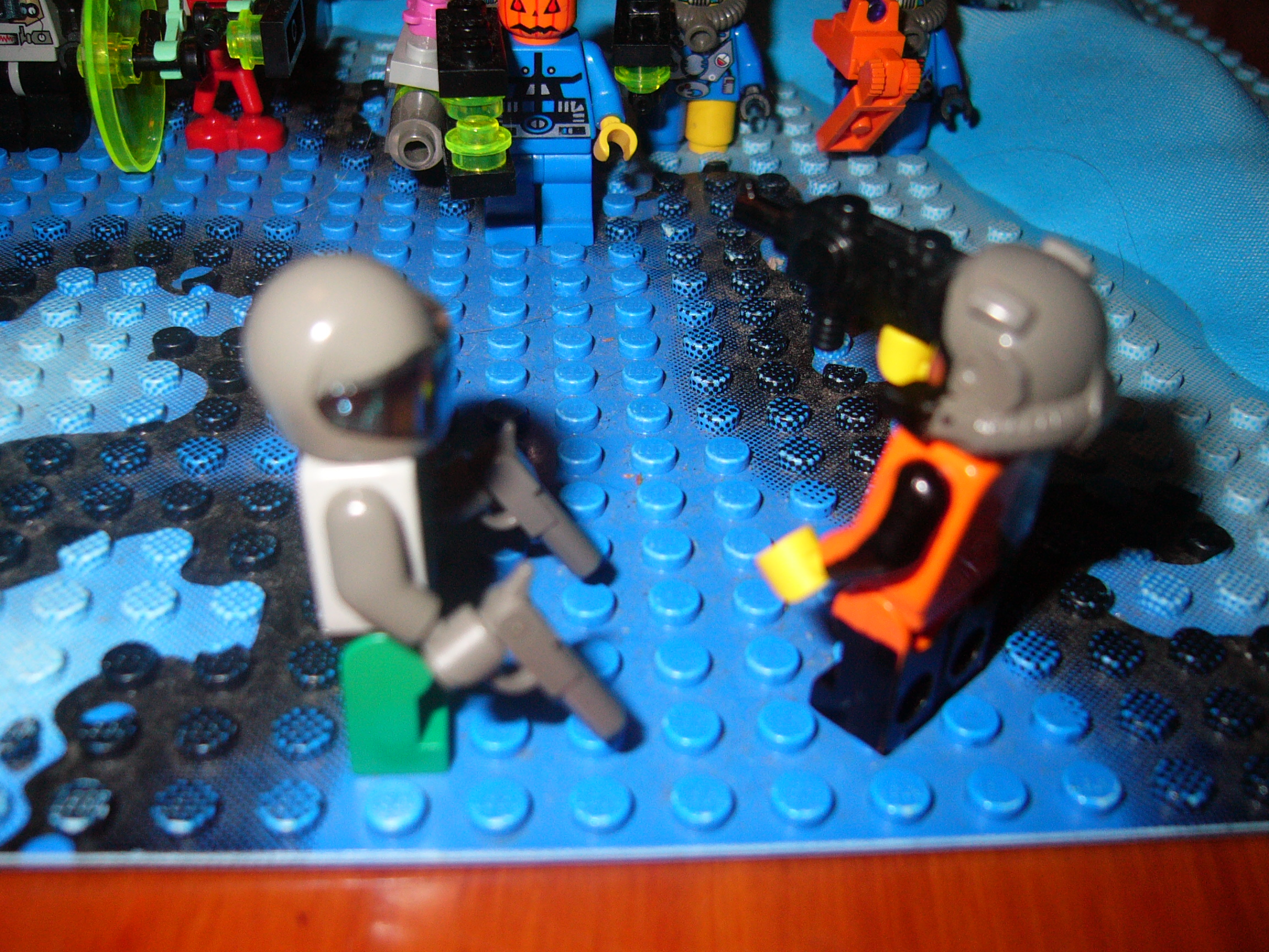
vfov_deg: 40.7
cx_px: 634
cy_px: 476
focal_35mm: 35
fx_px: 1283
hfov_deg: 52.6
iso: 100
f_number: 2.8
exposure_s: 1/60
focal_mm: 5.8
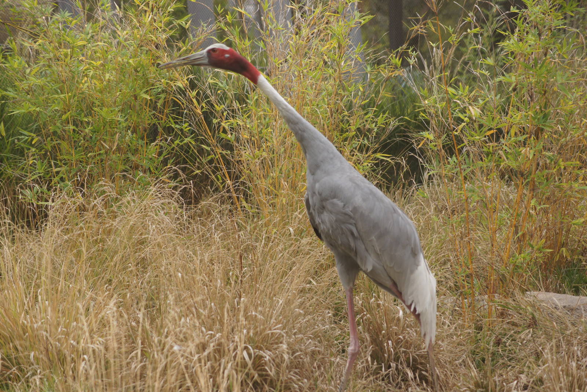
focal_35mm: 150
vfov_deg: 9.2
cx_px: 294
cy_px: 196
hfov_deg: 13.7
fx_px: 2446
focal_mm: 100
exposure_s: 1/500
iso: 200
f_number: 5
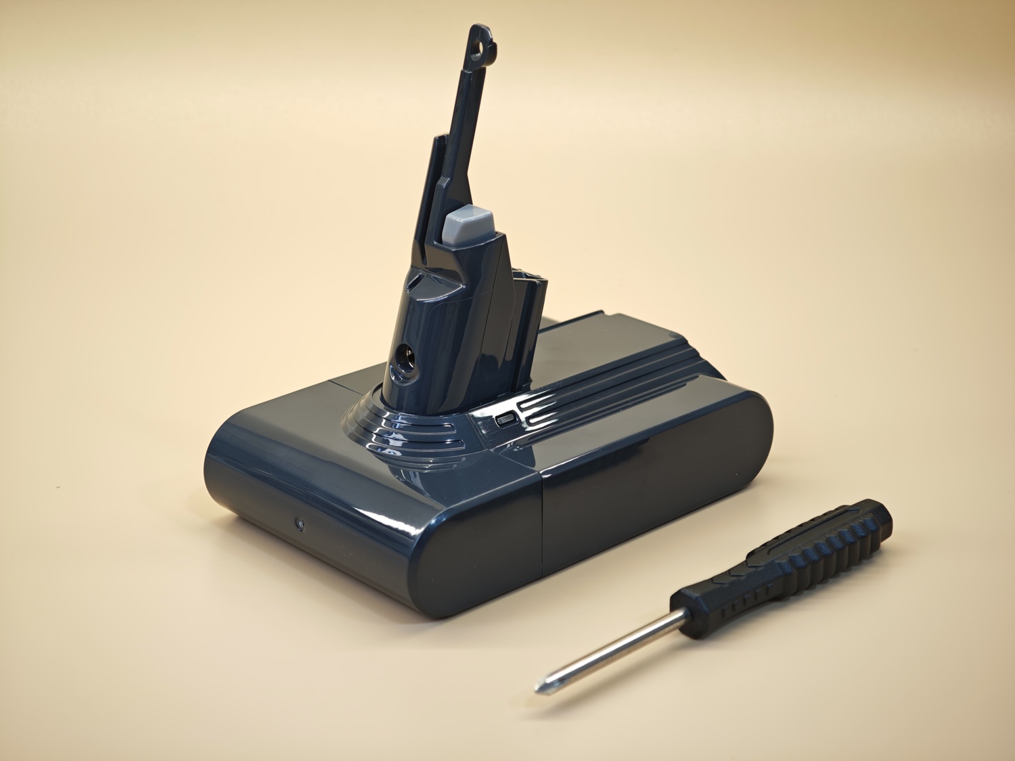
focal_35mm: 70
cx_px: 508
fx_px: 2053
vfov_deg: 21.0
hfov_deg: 27.8
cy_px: 380
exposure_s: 1/100
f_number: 1.8
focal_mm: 11.5
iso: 125
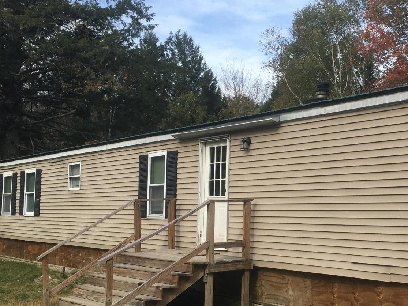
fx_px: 613
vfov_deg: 28.0
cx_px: 280
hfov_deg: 36.3
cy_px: 174
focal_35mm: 52
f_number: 2.2
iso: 25
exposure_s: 1/874
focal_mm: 4.15
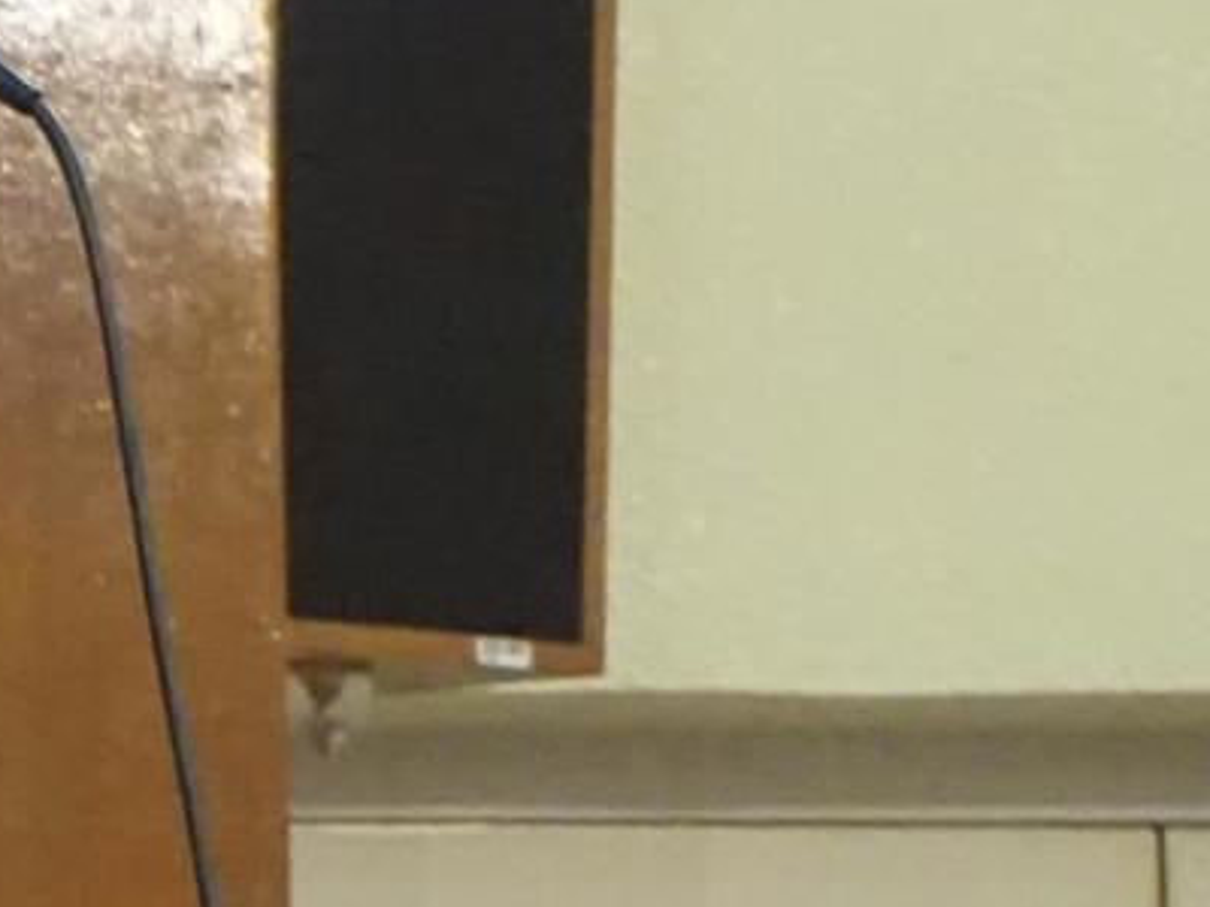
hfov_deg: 3.7
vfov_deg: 2.8
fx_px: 18526
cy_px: 508
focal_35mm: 530
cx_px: -1116
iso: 3200
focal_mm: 50
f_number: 5.6
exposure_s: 1/80
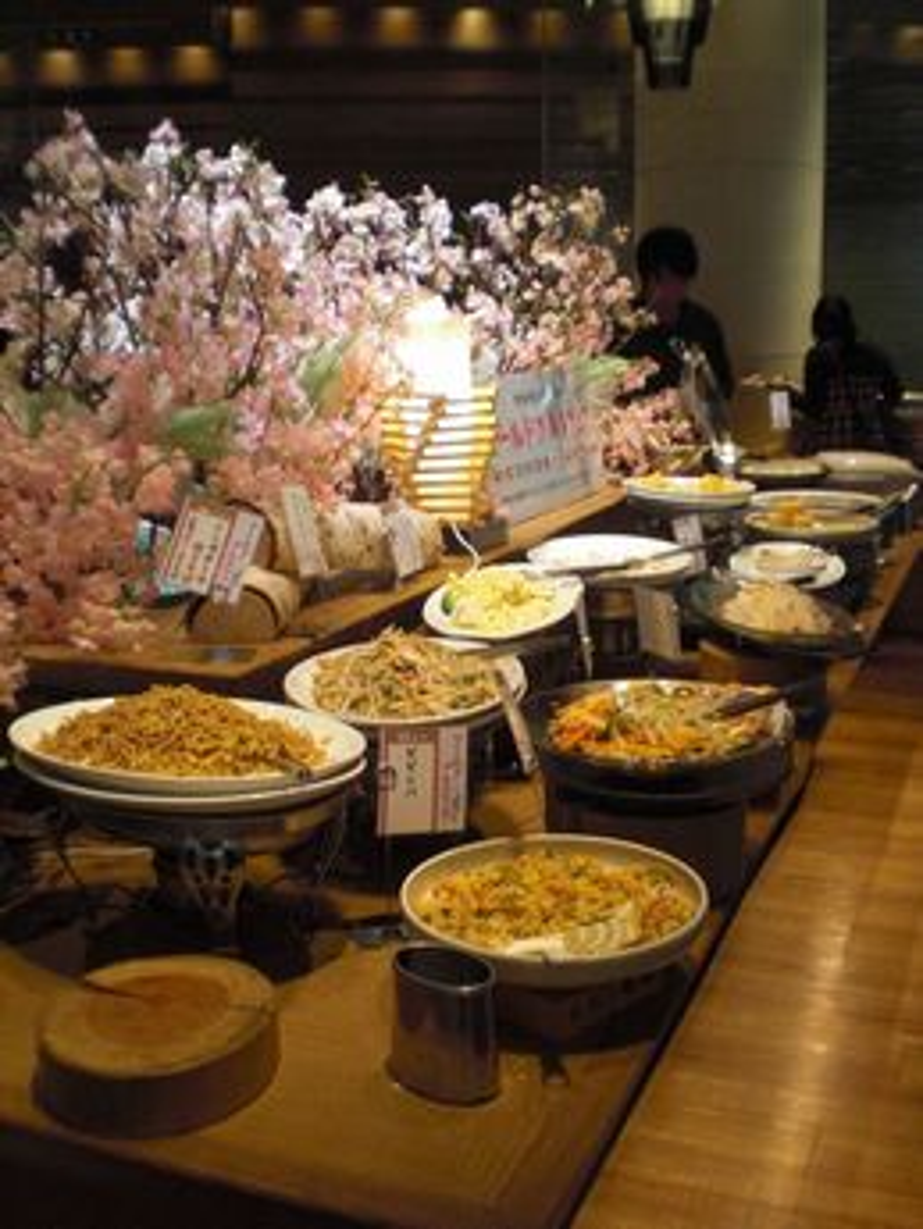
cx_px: 462
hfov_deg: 37.7
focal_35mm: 38
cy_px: 614
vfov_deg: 49.0
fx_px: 1350
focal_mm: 6.3
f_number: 3.1
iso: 400
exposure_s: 1/80
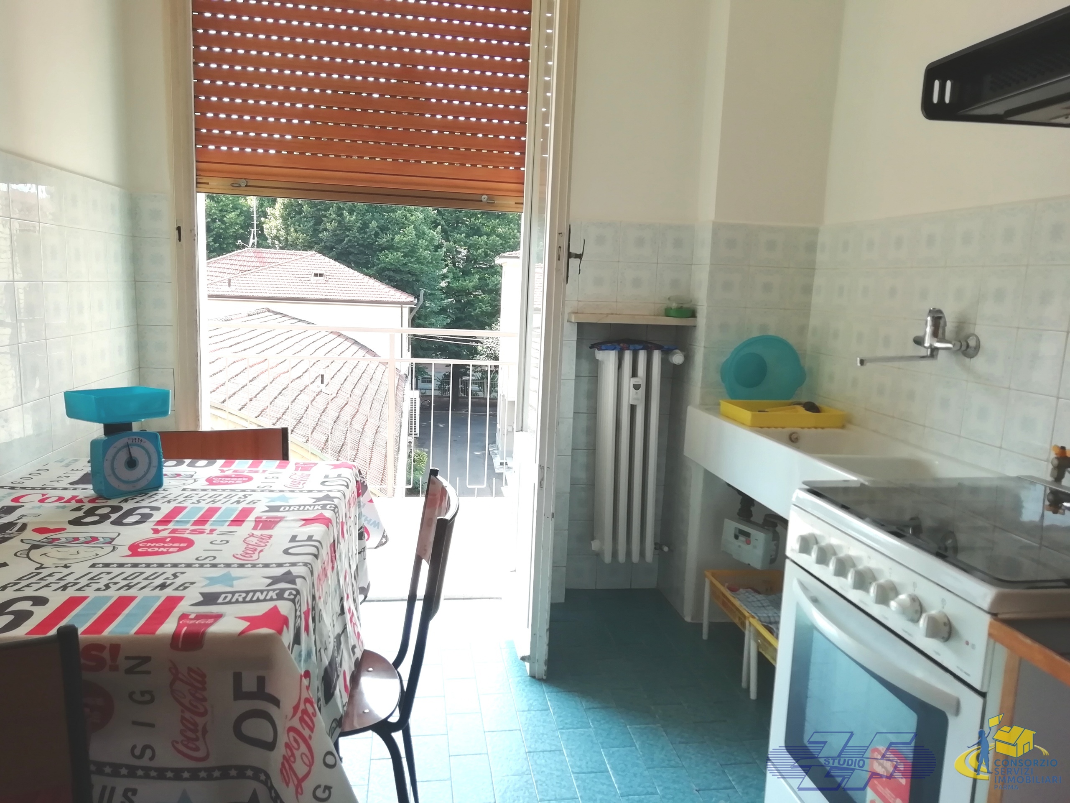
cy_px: 402
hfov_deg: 67.3
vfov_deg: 53.1
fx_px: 804
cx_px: 535
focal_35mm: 26
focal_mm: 3.46
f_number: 2.2
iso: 50
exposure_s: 1/210
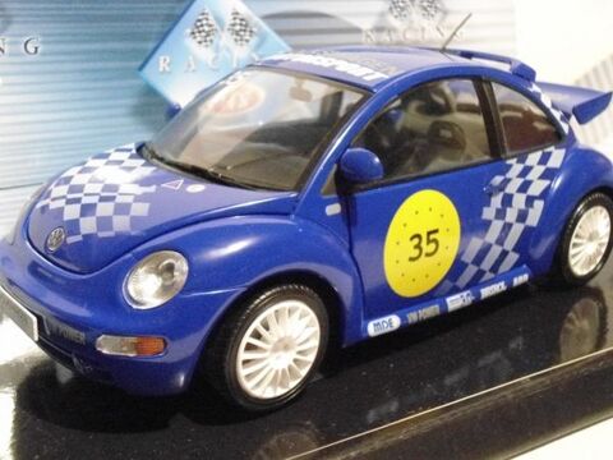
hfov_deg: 42.9
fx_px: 779
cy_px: 230
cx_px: 306
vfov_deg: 32.9
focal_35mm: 44
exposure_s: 1/15
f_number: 3.5
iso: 1600
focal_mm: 7.9
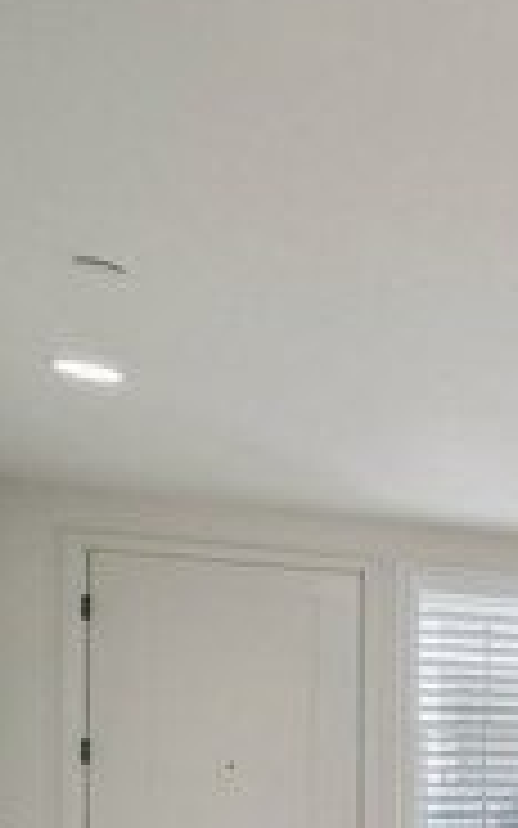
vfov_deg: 39.5
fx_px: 1039
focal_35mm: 46
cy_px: 783
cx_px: 1365
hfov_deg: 13.5
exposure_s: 1/20
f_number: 9
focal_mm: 13
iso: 400
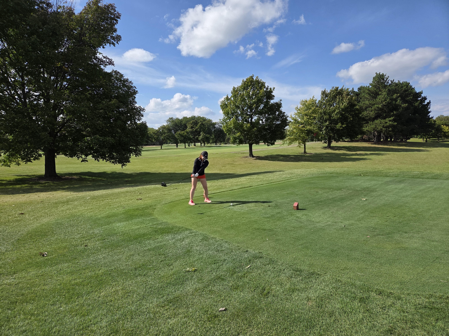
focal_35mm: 23
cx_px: 224
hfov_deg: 73.9
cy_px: 168
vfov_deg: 58.9
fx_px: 298
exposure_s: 1/6412
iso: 80
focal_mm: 5.4
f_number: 1.8
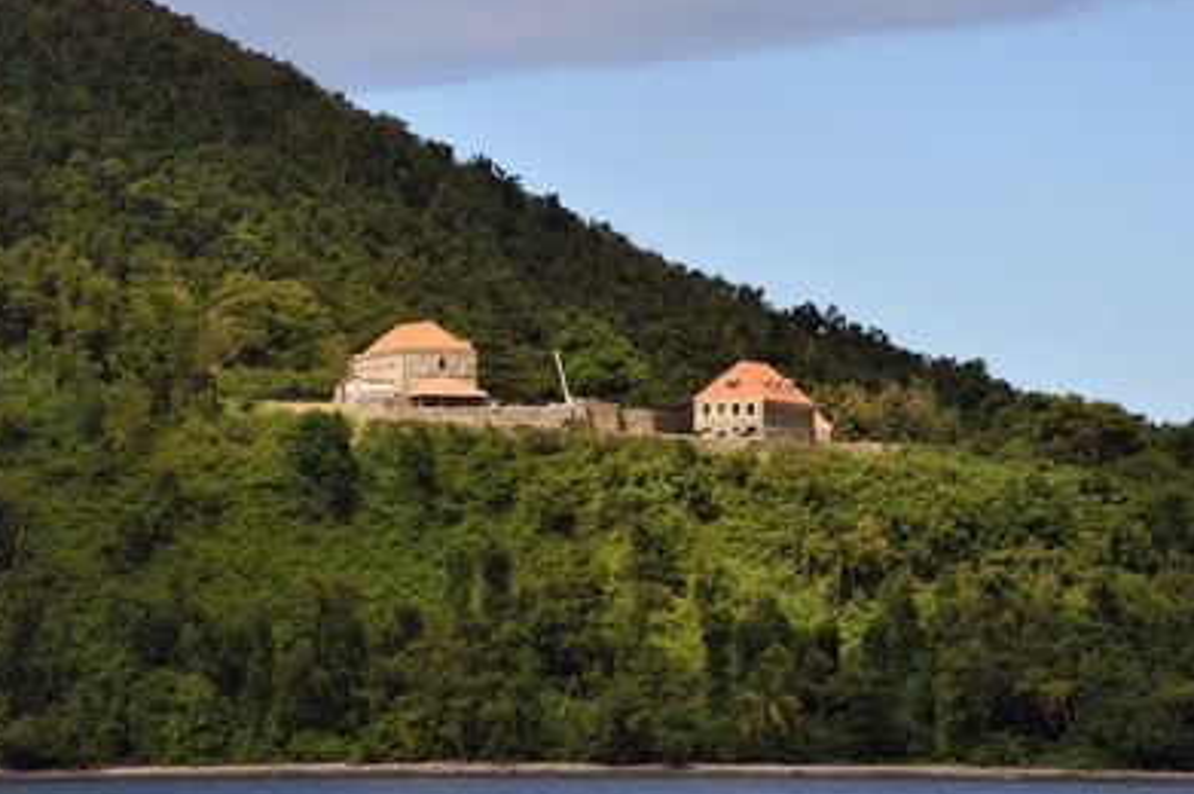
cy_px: 391
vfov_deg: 6.4
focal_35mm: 215
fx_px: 7125
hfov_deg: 9.6
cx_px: 620
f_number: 8
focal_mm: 200
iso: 200
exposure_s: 1/800
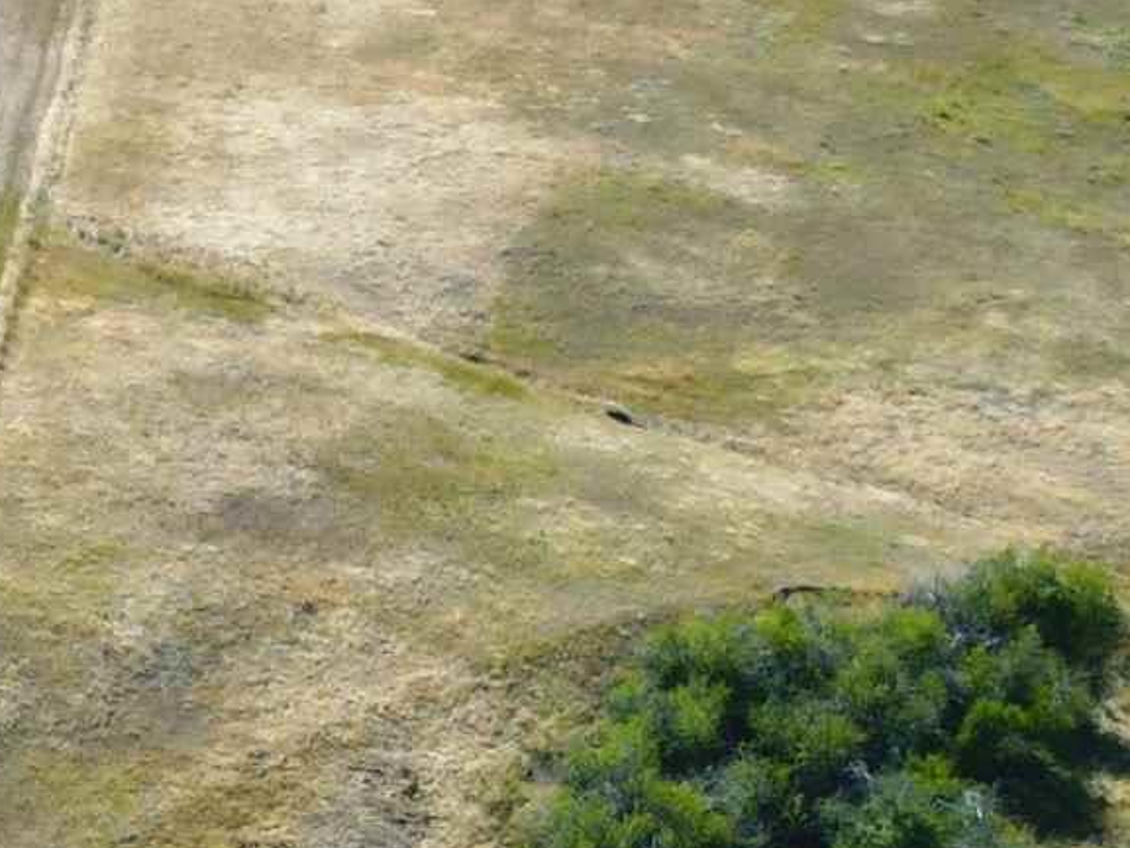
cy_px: 875
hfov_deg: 12.7
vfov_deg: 11.5
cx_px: -1377
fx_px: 4178
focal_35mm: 128
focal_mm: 6.72
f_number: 1.7
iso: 150
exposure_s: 1/3000
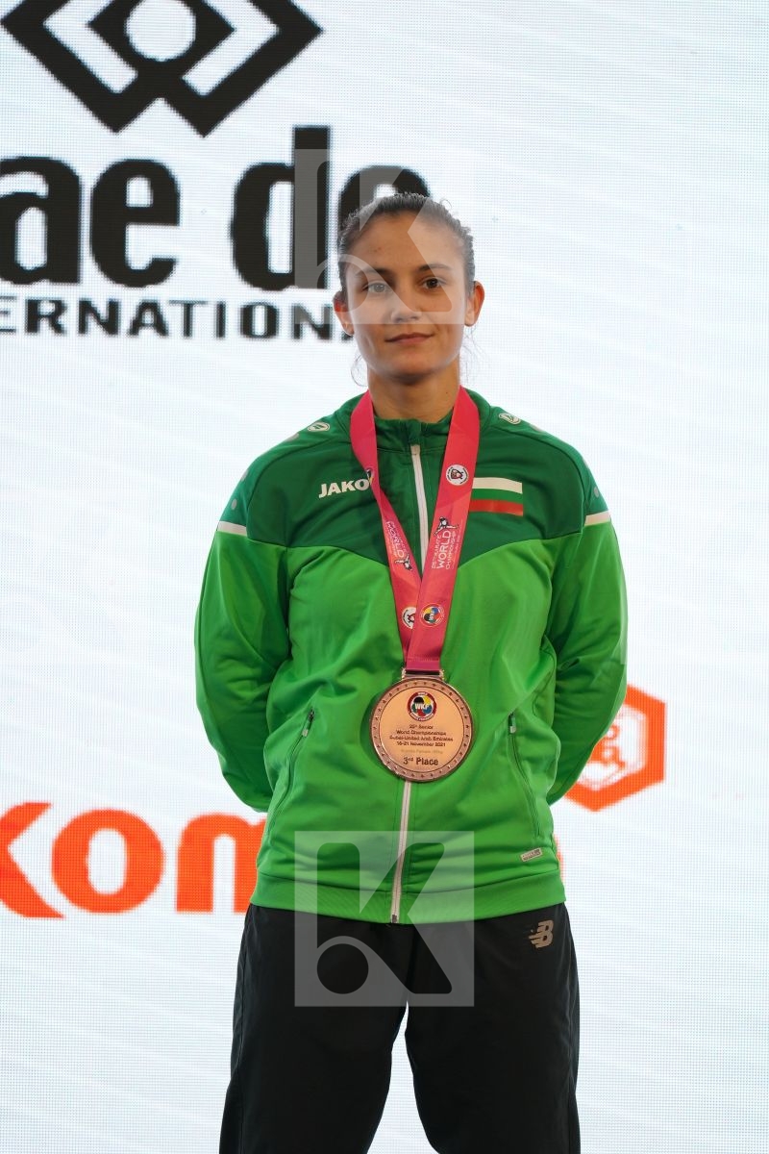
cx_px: 384
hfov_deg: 4.6
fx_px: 9612
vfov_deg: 6.9
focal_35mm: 300
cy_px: 577
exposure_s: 1/250
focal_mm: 200
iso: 320
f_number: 2.8
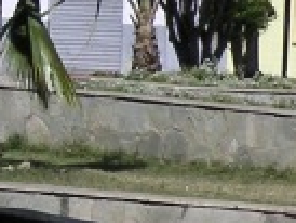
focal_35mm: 361
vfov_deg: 4.1
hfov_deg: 5.2
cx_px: 899
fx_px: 3090
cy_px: -49
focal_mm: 8.5
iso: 50
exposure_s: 1/250
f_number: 6.7
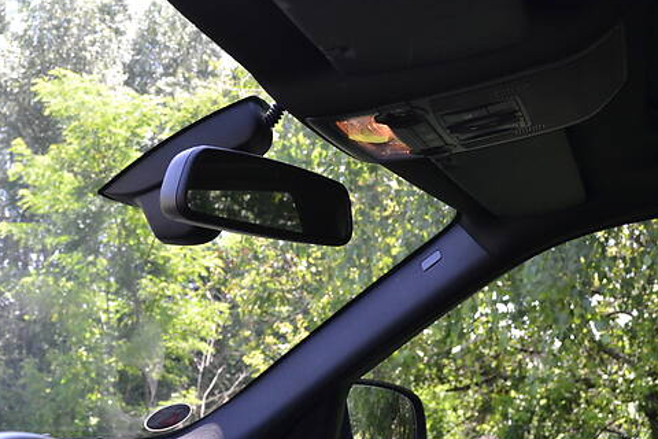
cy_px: 183
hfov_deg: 36.1
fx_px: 1005
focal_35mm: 55
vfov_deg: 24.6
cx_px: 270
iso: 360
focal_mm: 22
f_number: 5.6
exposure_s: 1/125
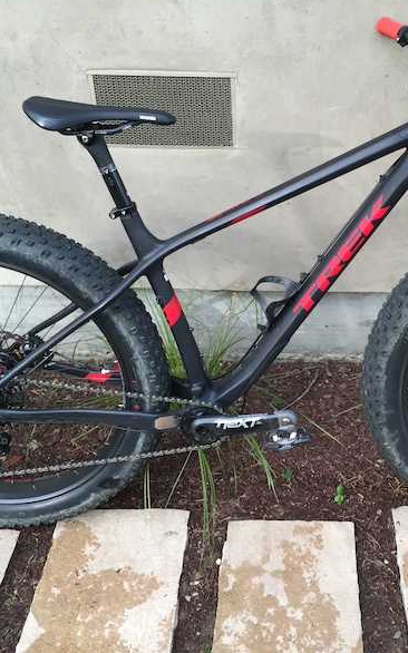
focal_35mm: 42
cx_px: 284
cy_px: 321
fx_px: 748
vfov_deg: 47.2
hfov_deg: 30.2
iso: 50
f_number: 2.2
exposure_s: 1/120
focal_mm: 4.15
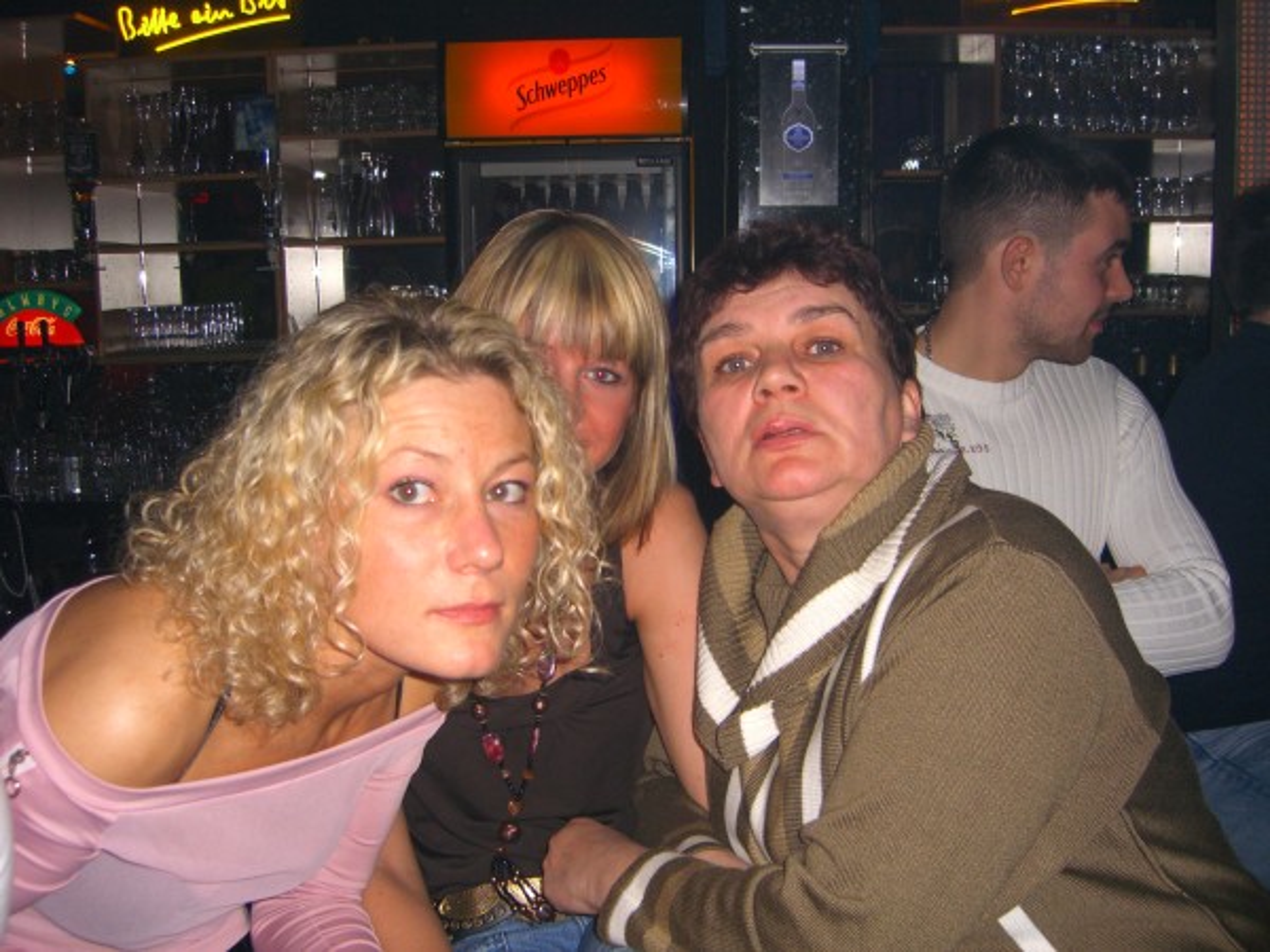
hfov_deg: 49.0
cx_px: 635
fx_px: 1394
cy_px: 476
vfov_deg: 37.7
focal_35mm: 38
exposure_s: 1/60
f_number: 2.8
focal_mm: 7.9
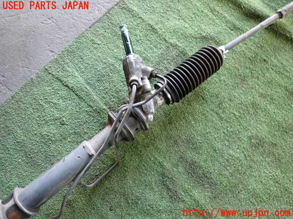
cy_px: 110
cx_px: 146
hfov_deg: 69.4
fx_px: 212
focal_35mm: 25
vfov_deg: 54.9
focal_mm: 4.5
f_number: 2
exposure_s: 1/30
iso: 200
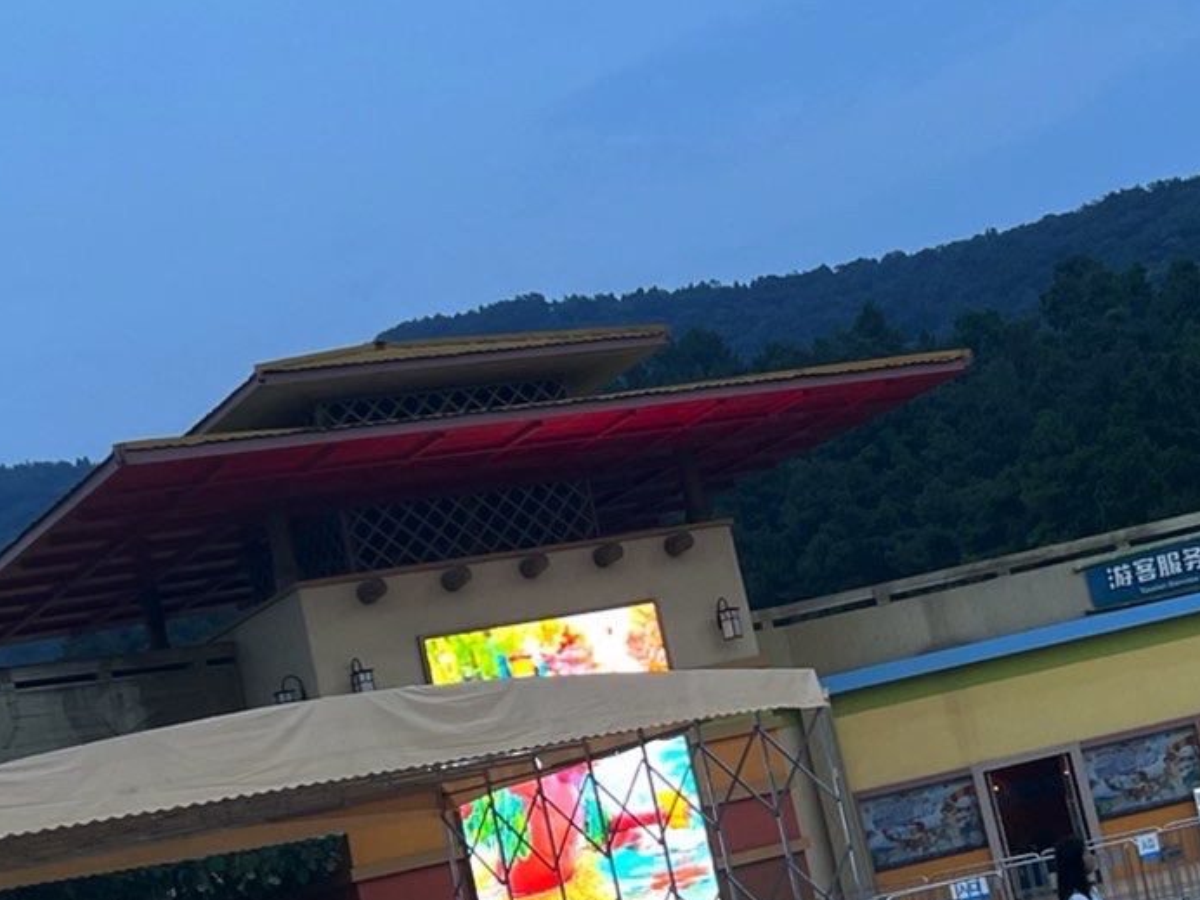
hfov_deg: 25.2
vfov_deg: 19.1
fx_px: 2669
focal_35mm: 77
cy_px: 524
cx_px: 789
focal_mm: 5.7
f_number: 1.5
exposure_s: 1/120
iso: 80
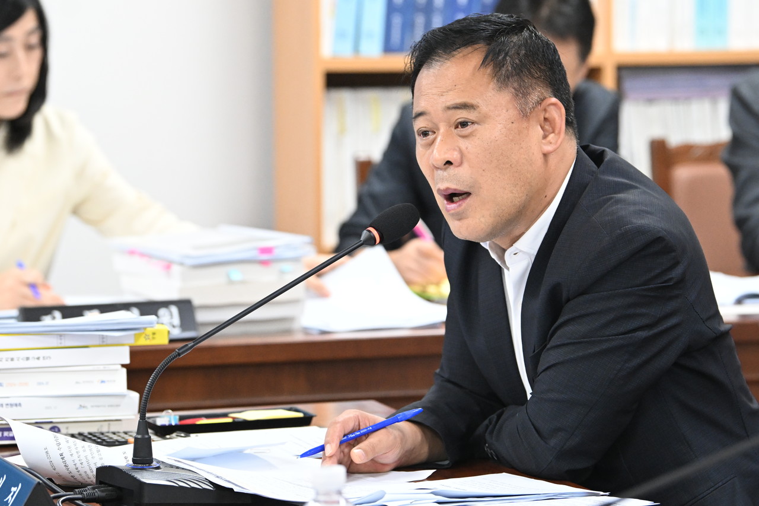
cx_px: 380
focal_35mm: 195
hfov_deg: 10.5
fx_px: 4110
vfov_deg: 7.0
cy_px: 253
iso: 3200
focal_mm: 130
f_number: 4
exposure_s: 1/200
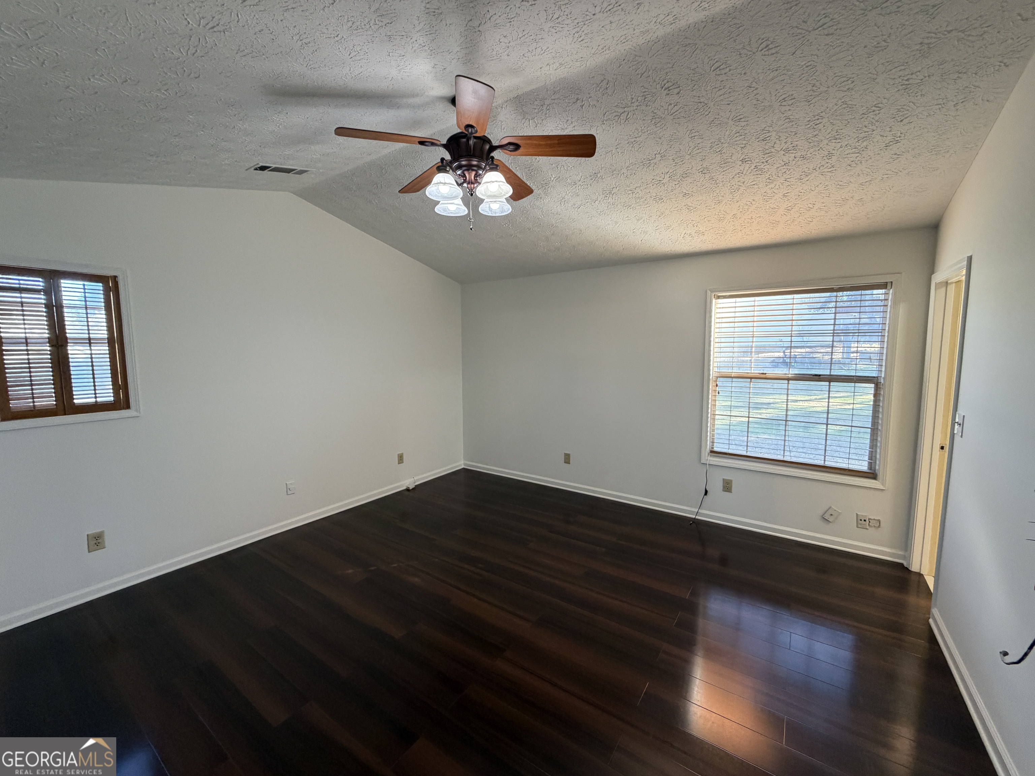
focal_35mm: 14
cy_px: 388
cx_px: 518
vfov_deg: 85.7
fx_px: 419
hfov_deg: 102.1
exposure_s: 1/60
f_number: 2.2
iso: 200
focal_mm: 2.22
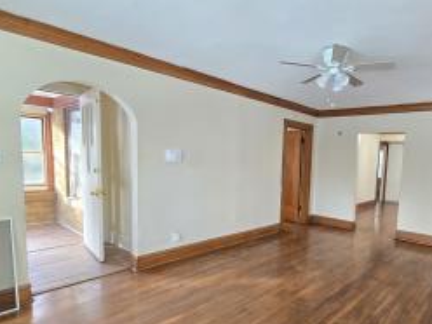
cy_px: 188
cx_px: 291
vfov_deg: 63.1
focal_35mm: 21
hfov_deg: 76.3
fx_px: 262
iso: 320
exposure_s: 1/60
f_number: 2.2
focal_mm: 2.2
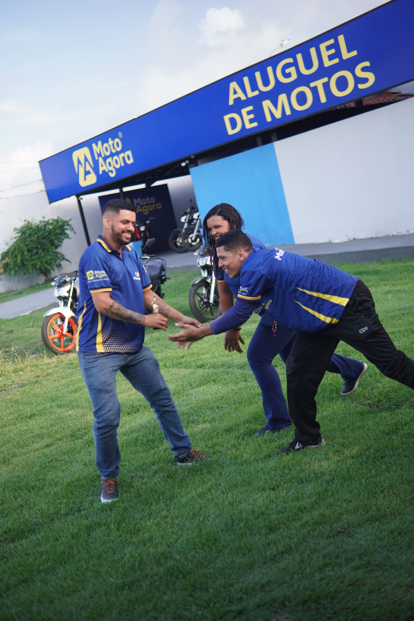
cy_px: 310
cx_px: 207
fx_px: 854
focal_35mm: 50
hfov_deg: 27.3
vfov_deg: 40.0
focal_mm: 33
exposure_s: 1/125
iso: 160
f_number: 1.4
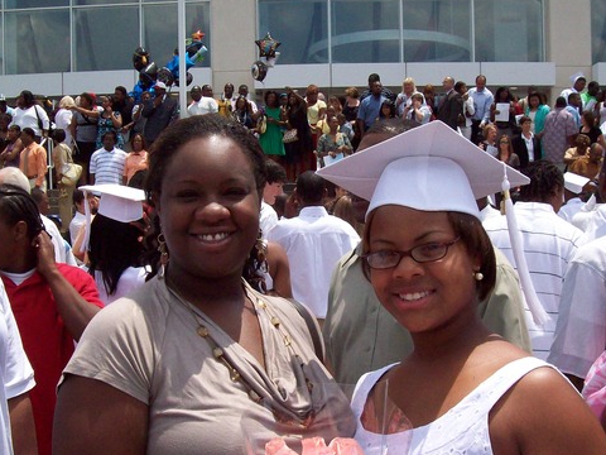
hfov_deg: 39.7
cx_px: 307
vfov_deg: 30.2
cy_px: 276
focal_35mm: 48
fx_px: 840
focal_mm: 6
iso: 200
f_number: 4.8
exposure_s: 1/1401
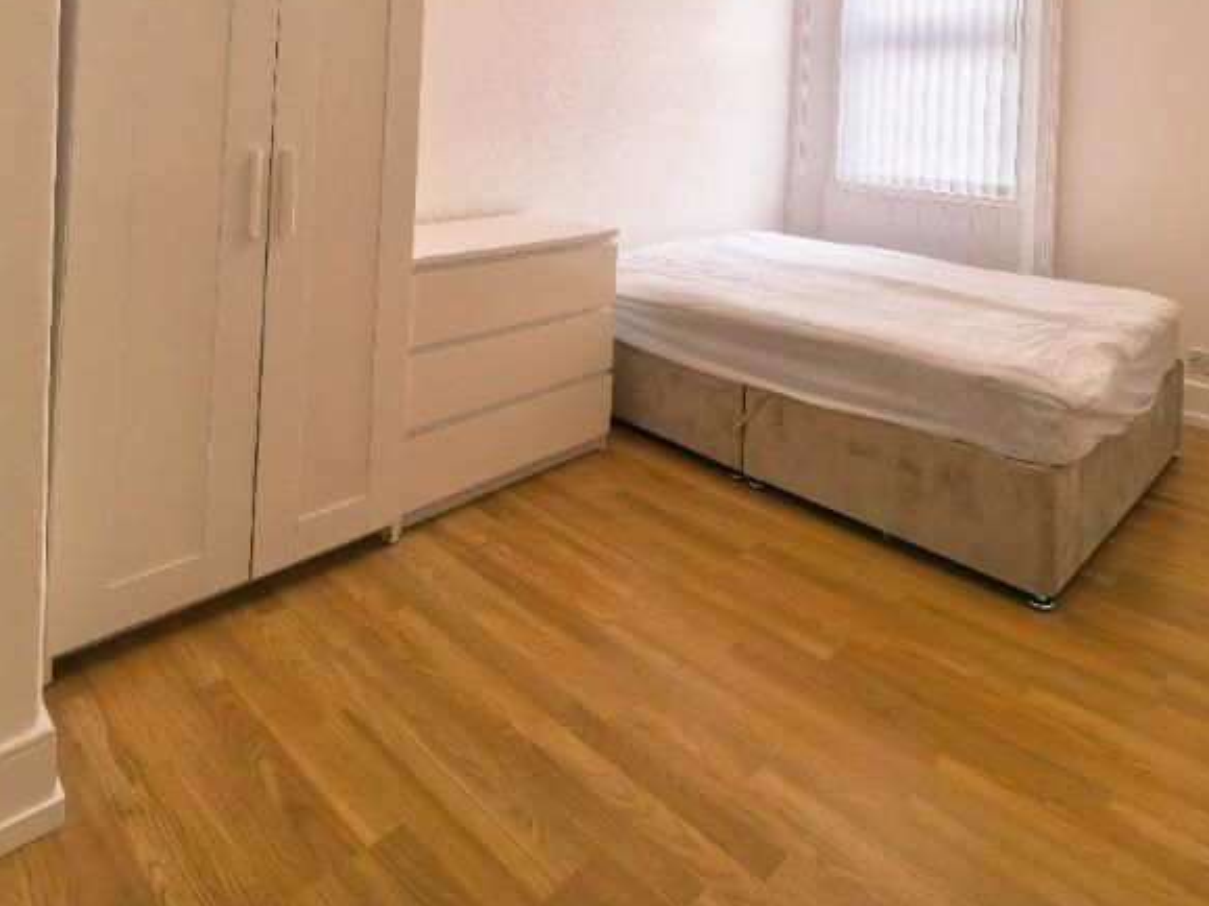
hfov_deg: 73.6
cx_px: 683
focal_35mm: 23
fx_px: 803
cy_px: 109
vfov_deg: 52.5
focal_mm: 1.95
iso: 100
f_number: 2.2
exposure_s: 1/646
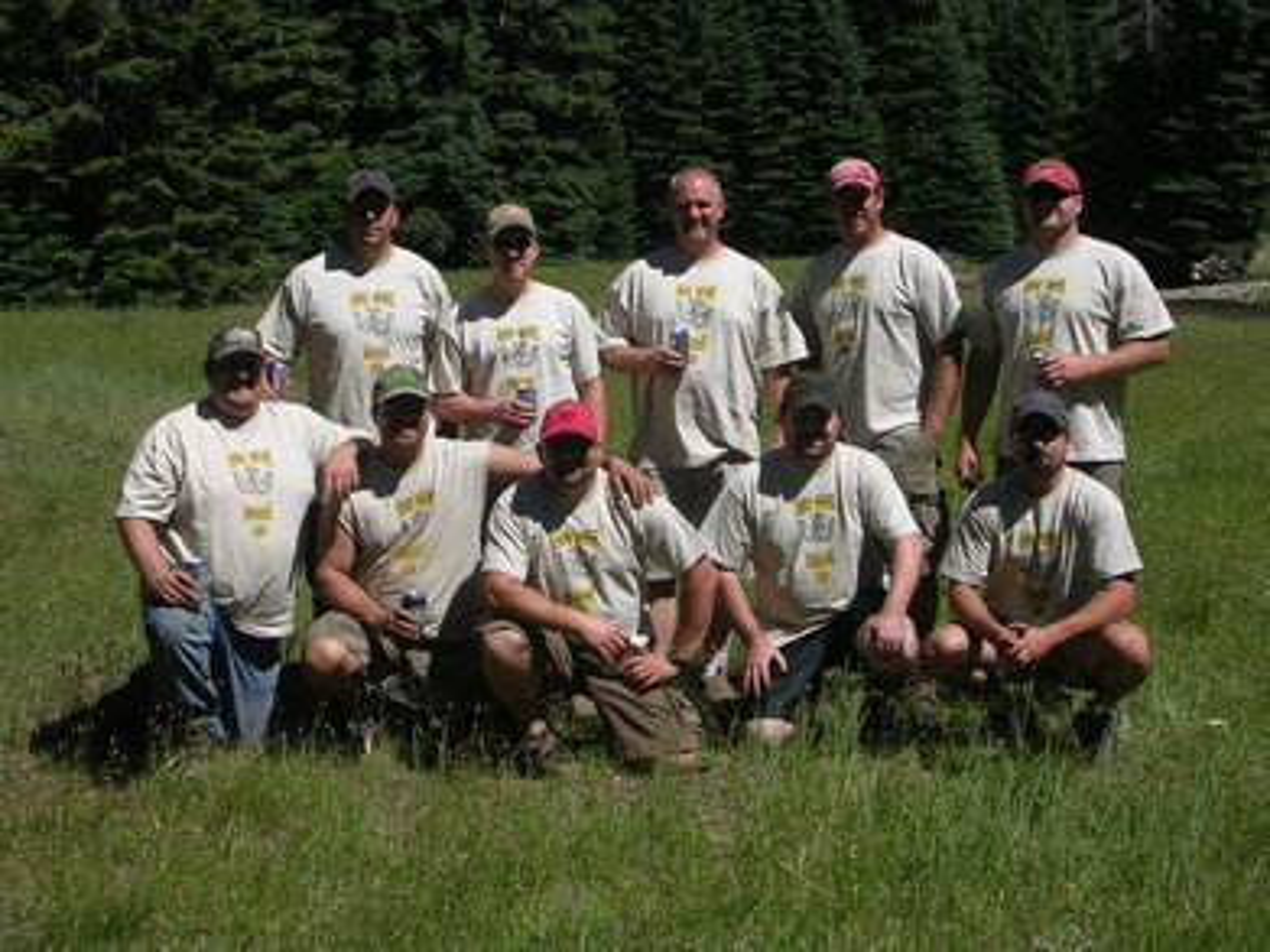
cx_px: 635
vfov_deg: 21.9
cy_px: 476
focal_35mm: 67
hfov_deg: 29.0
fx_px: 2457
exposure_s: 1/973
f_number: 3.6
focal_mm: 10.2
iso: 50
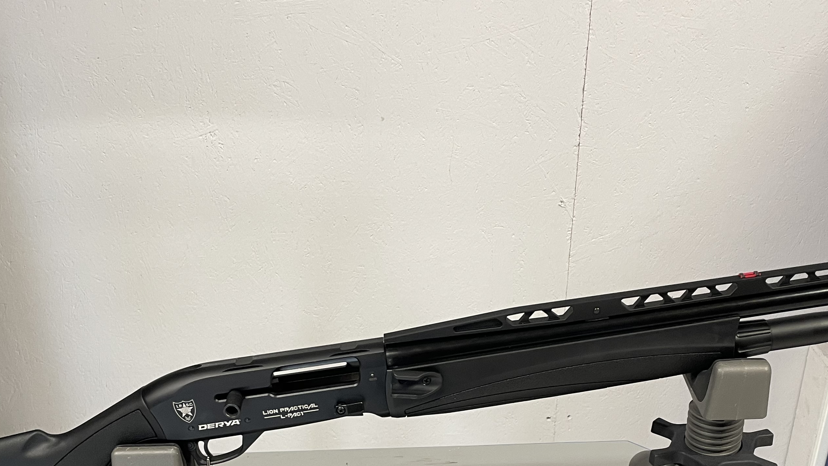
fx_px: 988
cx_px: 455
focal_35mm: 45
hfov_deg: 45.4
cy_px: 443
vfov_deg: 25.5
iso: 80
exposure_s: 1/50
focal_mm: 4.2
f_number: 1.6
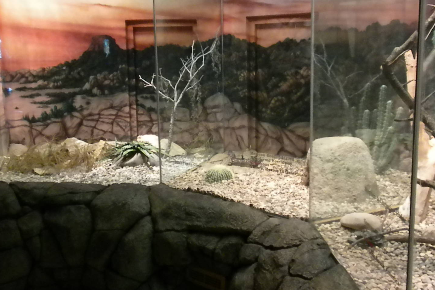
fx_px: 520
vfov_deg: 31.2
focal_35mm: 43
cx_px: 226
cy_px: 128
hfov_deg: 45.4
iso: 968
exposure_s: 1/58.5
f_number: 3.5
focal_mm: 6.6
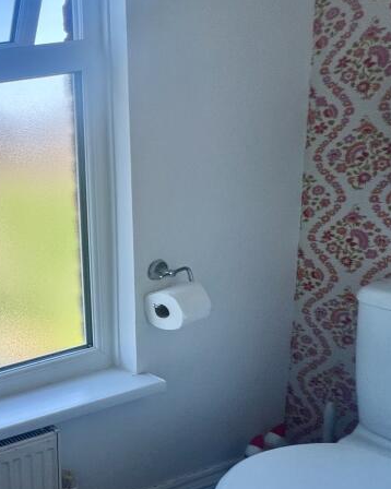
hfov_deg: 33.3
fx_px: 420
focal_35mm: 29
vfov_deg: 60.0
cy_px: 294
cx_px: -139
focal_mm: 1.57
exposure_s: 1/290
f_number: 1.8
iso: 32
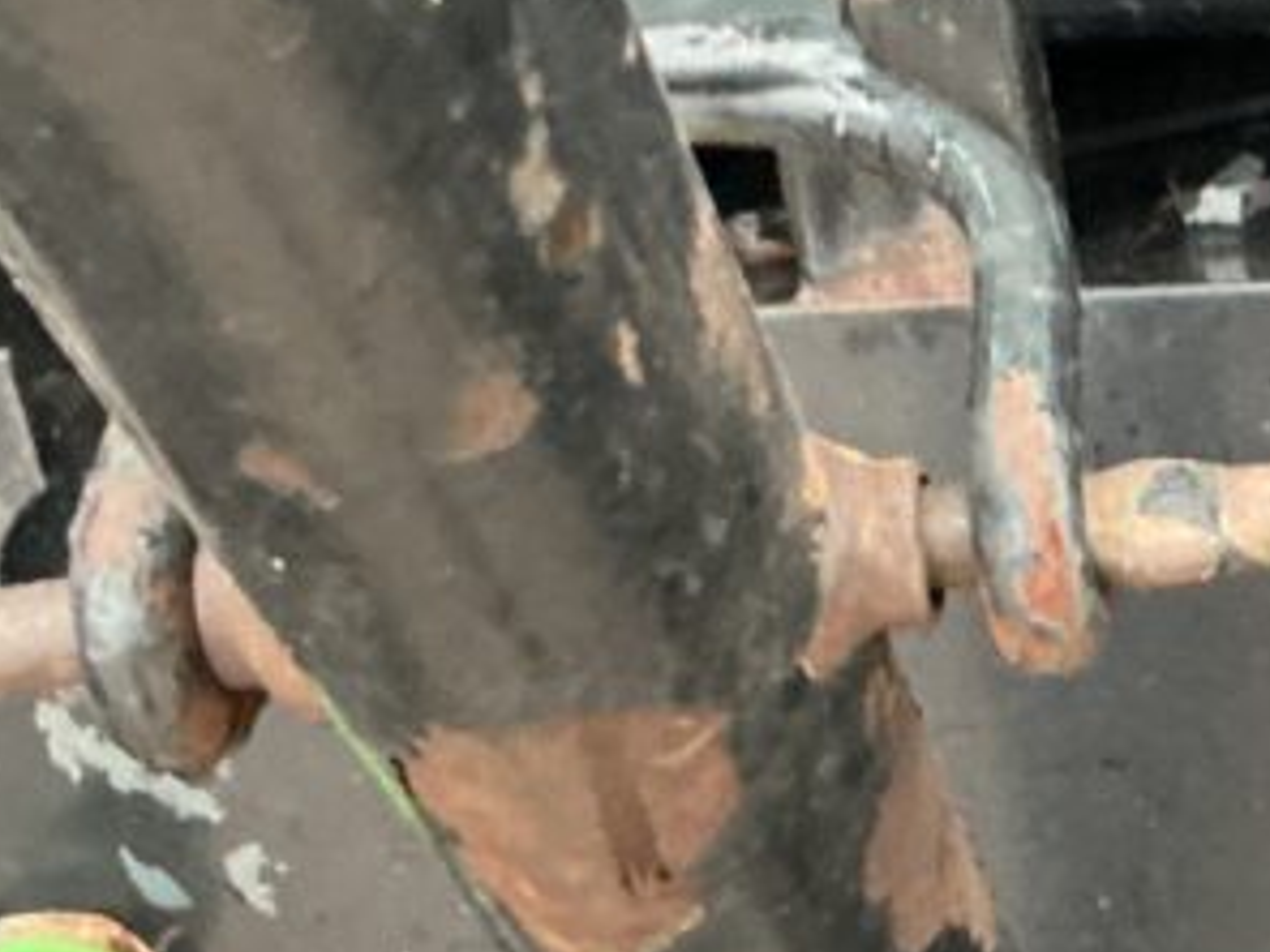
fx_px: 3559
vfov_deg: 15.2
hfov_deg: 17.7
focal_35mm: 97
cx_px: 2025
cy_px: 656
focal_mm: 3
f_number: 1.8
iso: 320
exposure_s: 1/40
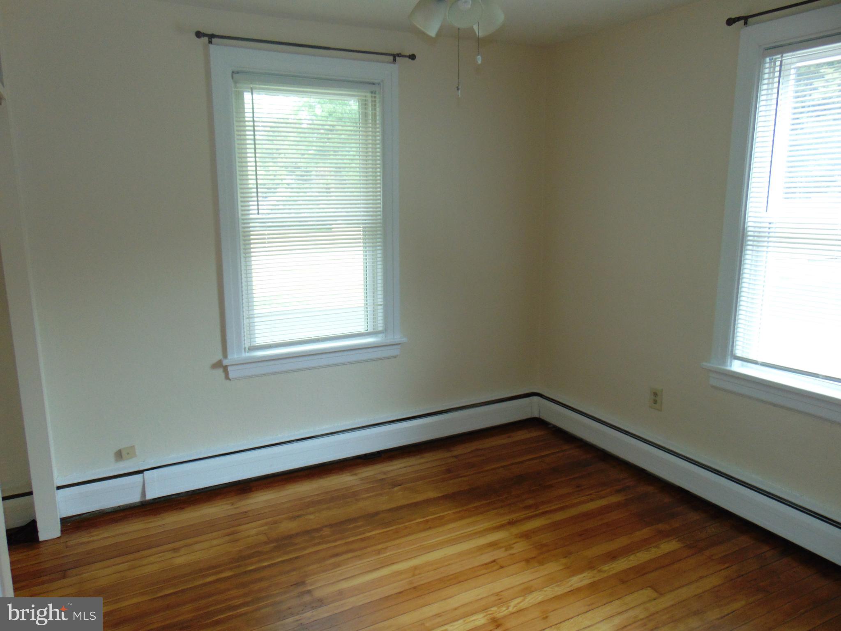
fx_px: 607
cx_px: 420
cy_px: 316
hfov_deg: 69.4
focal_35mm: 25
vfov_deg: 54.9
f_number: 3
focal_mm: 4.5
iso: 160
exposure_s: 1/30
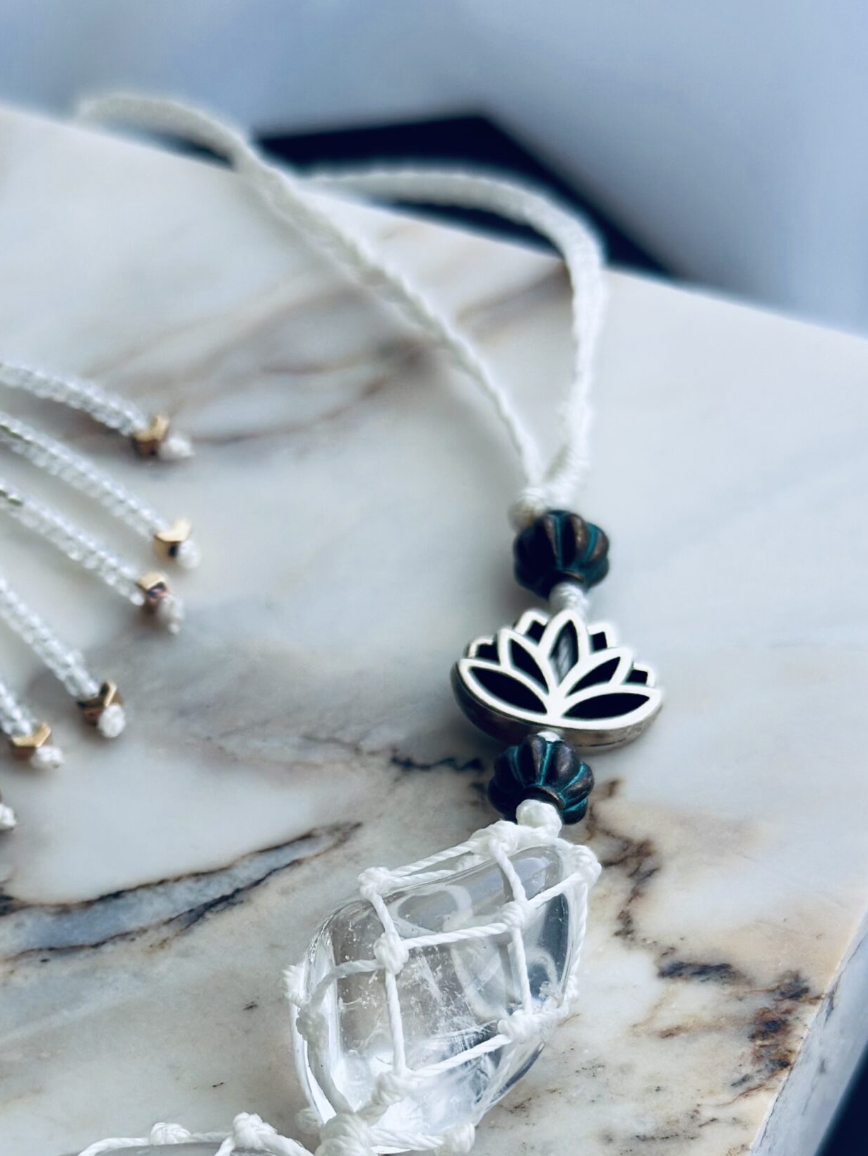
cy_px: 872
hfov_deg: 19.5
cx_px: 213
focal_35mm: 75
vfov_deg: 25.7
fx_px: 2507
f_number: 1.78
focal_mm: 6.86
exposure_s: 1/265
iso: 80
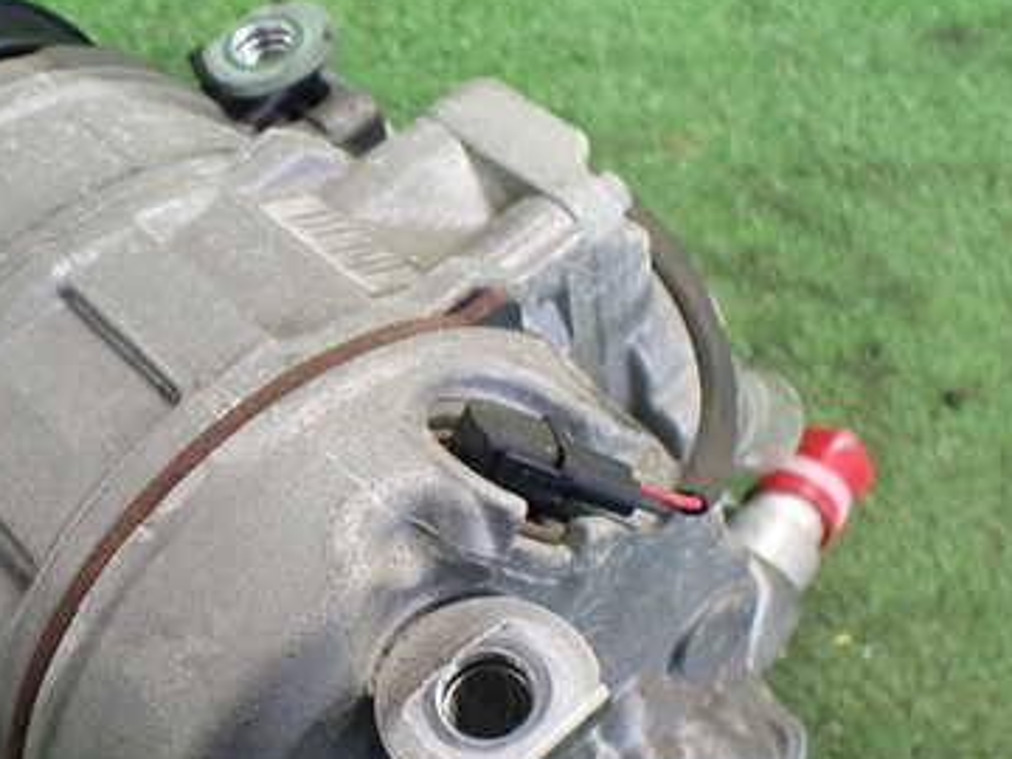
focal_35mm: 50
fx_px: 1462
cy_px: 481
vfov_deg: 29.0
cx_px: 270
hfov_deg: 37.4
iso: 800
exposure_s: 1/60
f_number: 2.3
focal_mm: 5.4
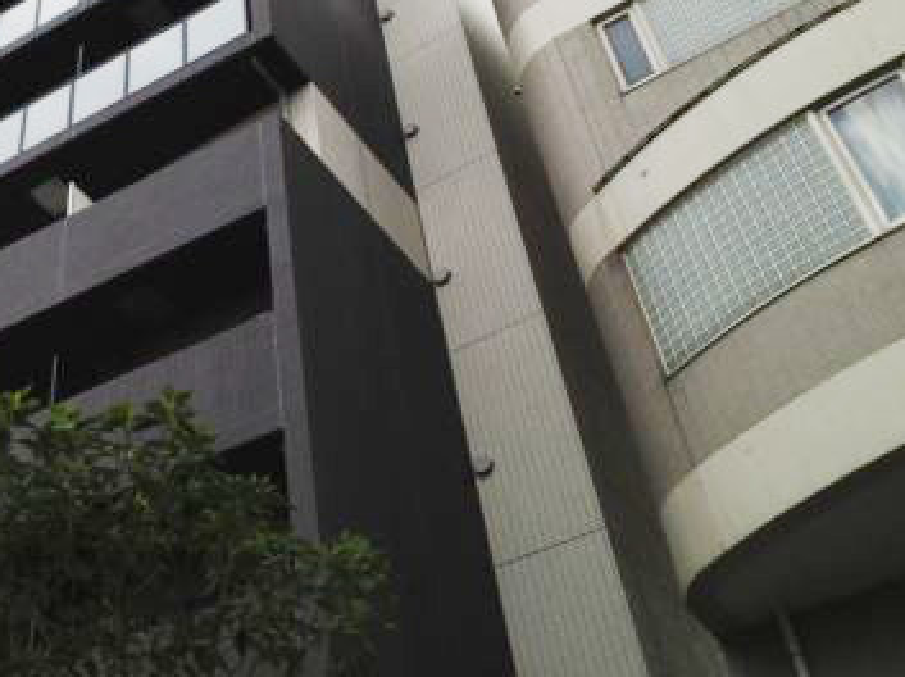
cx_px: 174
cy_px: 226
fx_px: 1280
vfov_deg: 29.4
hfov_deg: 37.5
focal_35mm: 49
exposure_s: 1/1000
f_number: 2.4
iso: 73
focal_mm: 2.87
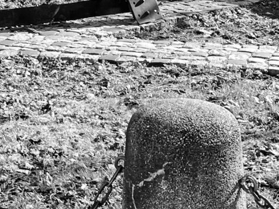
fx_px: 1080
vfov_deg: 10.6
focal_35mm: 134
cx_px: 118
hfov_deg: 14.7
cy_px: -125
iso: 32
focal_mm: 4.2
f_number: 1.6
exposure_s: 1/1072
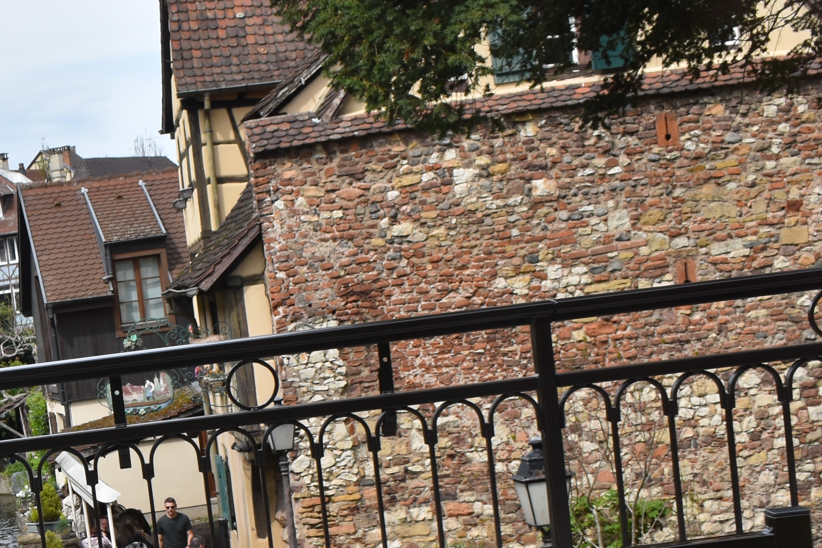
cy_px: 540
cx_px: -79
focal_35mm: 89
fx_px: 2032
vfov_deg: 15.1
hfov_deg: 21.7
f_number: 10
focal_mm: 22
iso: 200
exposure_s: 1/400
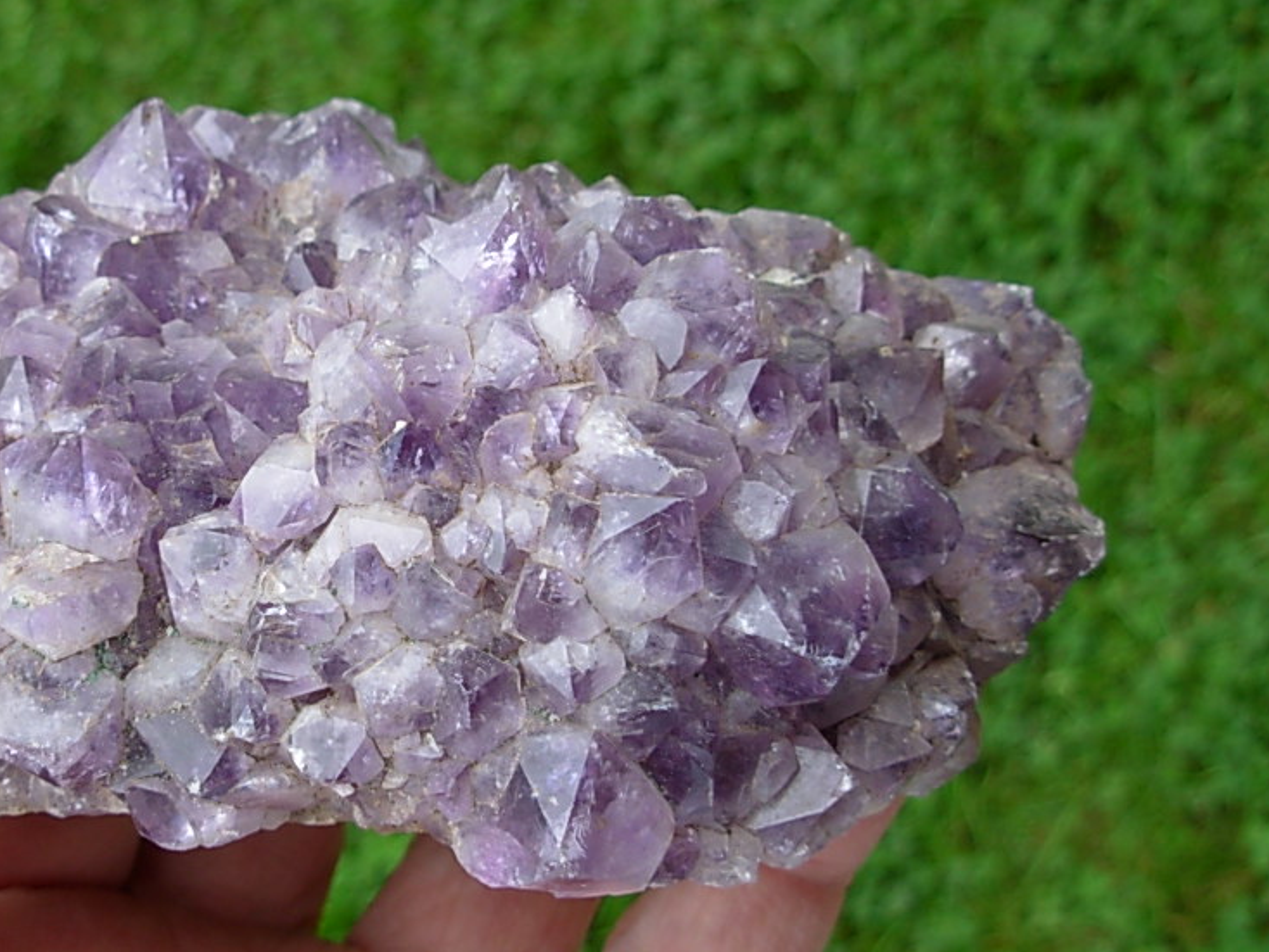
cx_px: 436
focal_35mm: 53
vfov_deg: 27.5
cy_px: 470
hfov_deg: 35.8
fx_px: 1944
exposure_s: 1/304
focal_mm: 6.3
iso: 50
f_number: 2.9
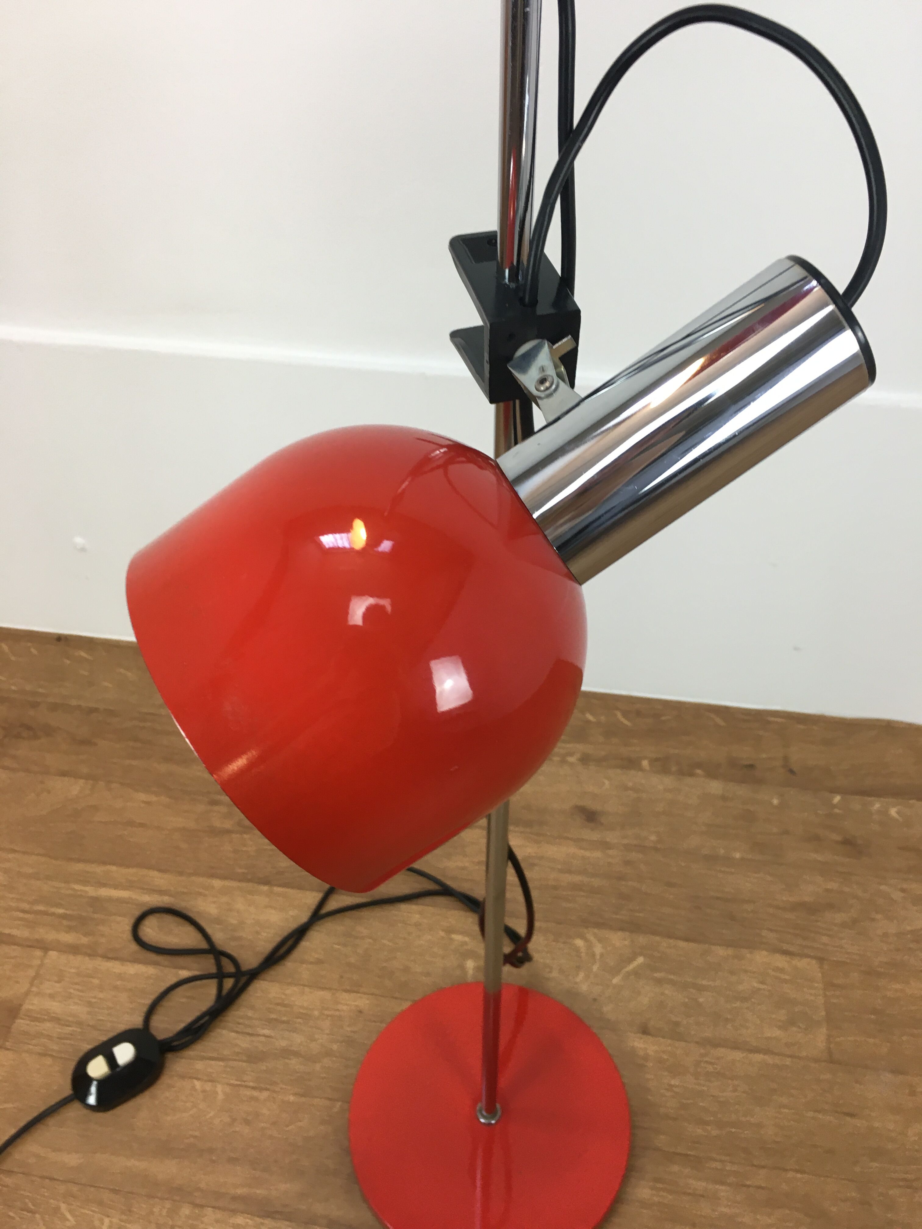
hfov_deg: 48.2
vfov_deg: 61.7
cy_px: 614
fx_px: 1030
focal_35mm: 29
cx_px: 461
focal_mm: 4.15
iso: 40
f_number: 2.2
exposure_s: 1/33
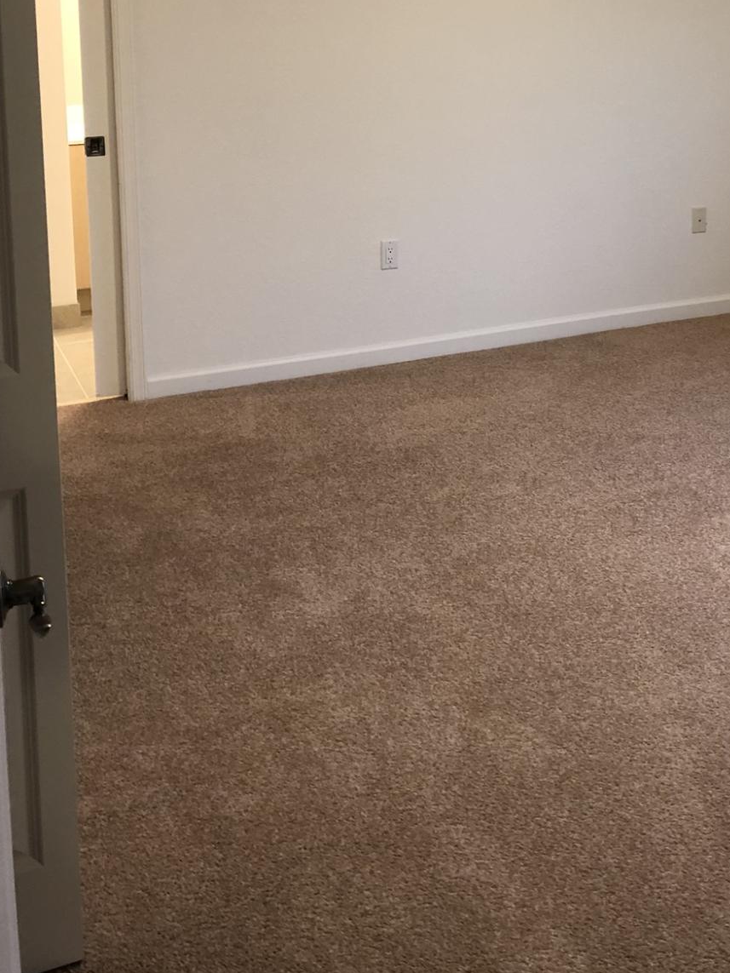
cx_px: 605
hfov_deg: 28.9
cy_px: 181
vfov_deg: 37.4
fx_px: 1378
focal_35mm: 49
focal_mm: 4
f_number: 1.8
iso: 50
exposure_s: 1/15
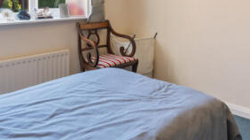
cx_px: 128
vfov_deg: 28.4
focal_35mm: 39
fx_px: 258
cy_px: 0
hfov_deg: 51.6
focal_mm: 16
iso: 320
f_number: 8
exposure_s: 1/2.5
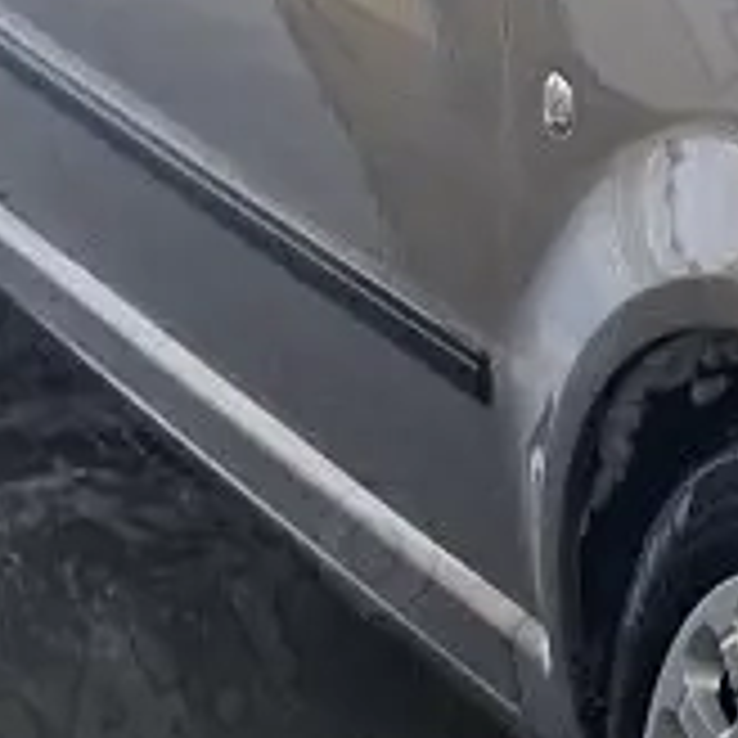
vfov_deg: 10.4
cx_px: 1418
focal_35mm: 165
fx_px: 3980
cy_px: -155
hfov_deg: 9.9
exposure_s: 1/1250
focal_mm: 5.54
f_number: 1.8
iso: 50
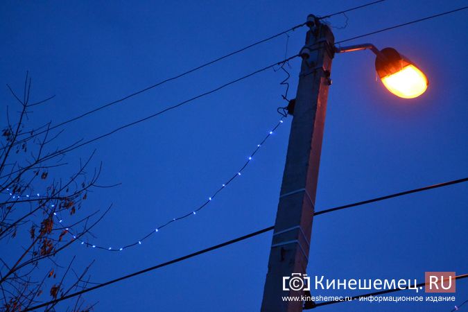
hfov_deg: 24.6
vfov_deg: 16.6
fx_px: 1072
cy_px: 156
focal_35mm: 82
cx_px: 234
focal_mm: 55
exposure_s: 1/250
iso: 3200
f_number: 5.6
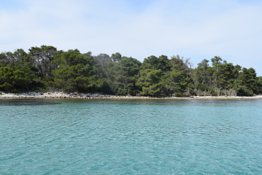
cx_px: 131
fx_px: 240
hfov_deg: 57.2
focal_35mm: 33
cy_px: 91
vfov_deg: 40.0
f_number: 10
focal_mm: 20
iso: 200
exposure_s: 1/400
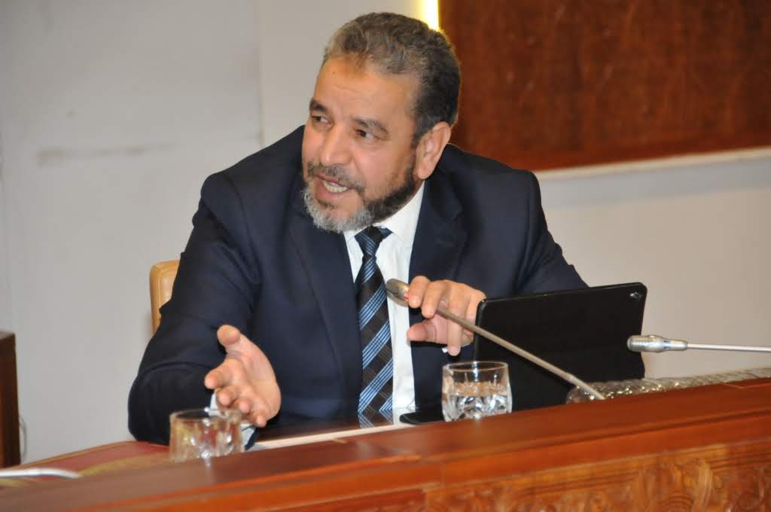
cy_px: 256
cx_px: 386
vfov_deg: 7.0
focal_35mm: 195
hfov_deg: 10.6
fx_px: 4171
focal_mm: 130
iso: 1600
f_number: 5.6
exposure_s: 1/60
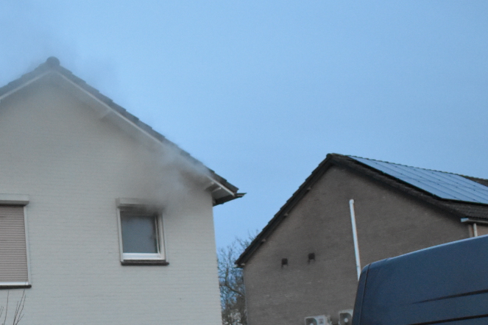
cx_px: 66
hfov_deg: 29.5
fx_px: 895
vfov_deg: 20.2
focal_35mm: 66
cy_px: 298
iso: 3200
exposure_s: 1/100
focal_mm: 18
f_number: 3.5
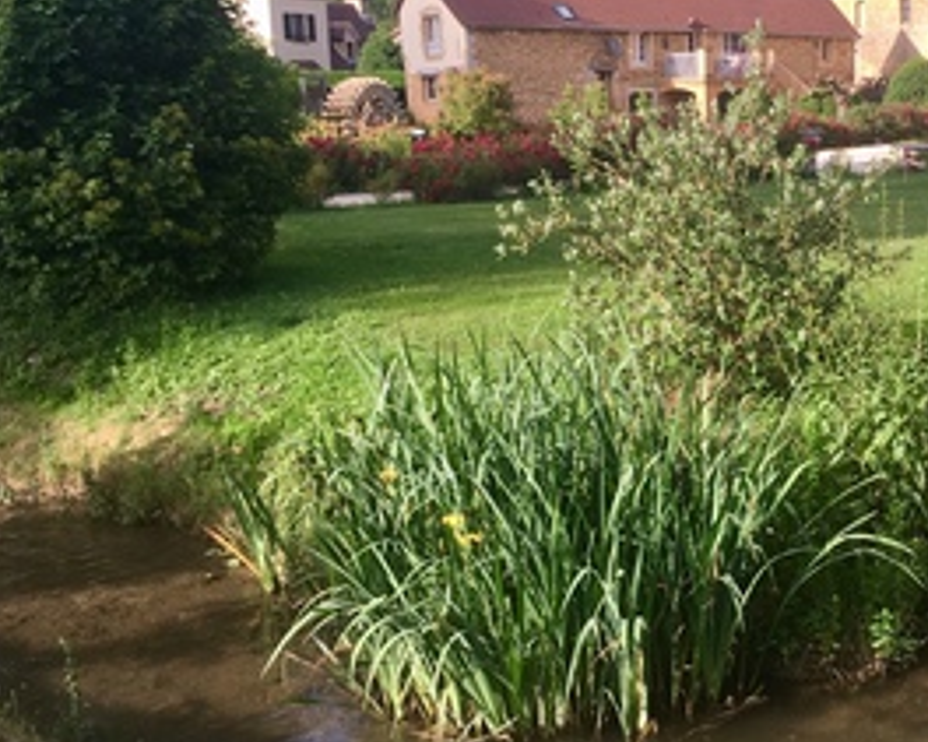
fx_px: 1483
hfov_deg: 33.2
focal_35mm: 54
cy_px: 366
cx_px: 812
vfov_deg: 28.1
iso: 25
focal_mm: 4.15
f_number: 2.2
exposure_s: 1/416
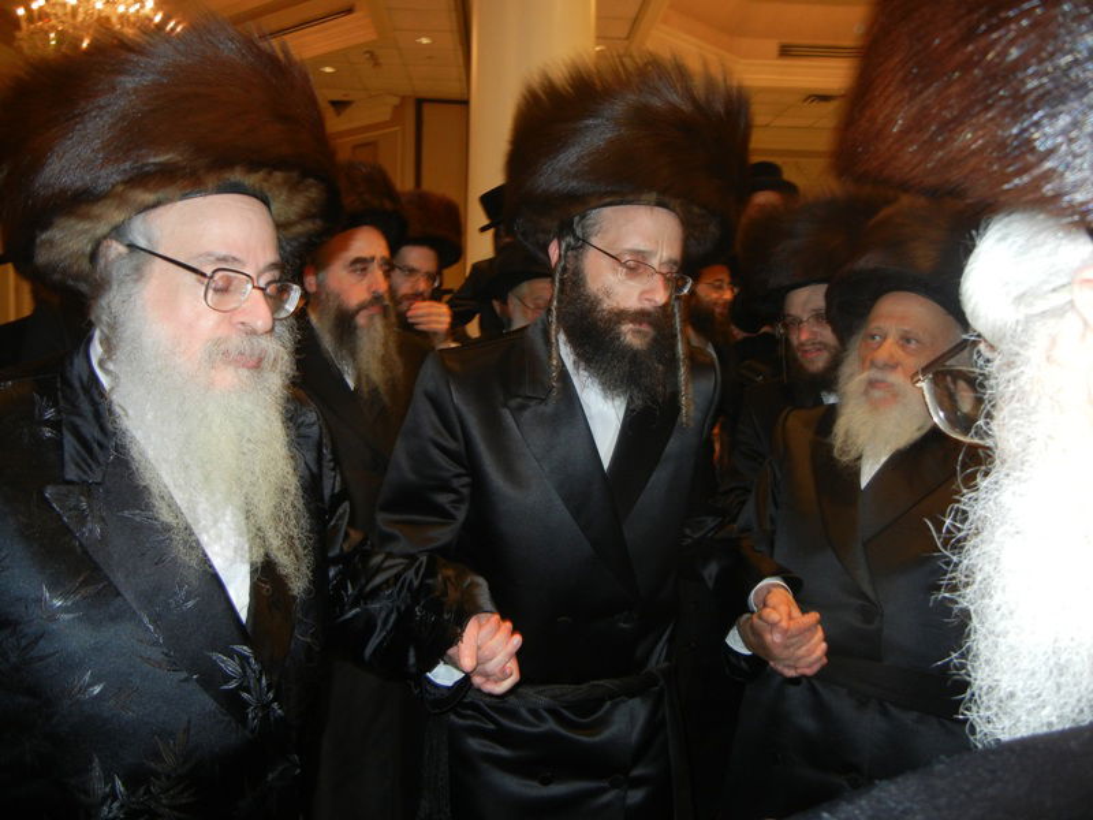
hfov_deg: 60.0
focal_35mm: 30
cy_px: 410
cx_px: 546
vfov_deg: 46.8
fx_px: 947
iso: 200
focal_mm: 5.4
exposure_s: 1/30
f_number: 3.5
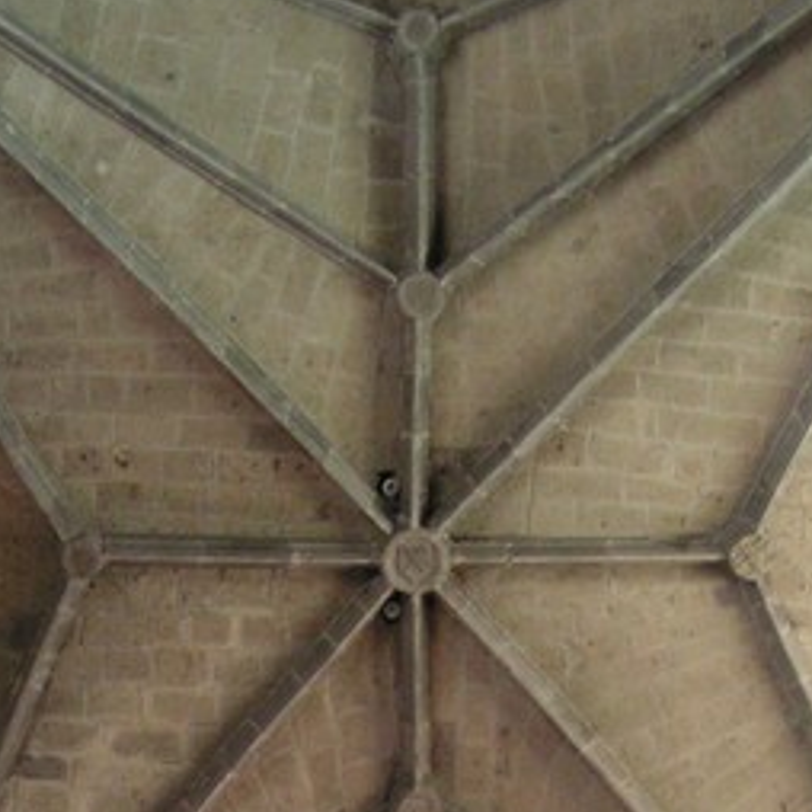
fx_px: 2150
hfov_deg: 21.4
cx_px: 361
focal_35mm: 81
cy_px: 910
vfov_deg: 20.3
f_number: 2.8
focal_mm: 5.8
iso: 200
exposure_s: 1/20
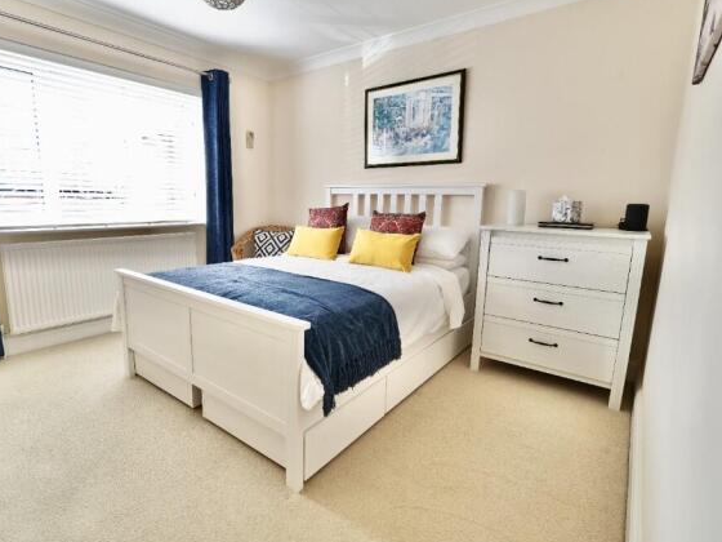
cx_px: 319
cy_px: 265
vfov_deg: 69.9
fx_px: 387
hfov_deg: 85.6
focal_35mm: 19
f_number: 2.2
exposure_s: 1/160
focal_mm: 11
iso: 100
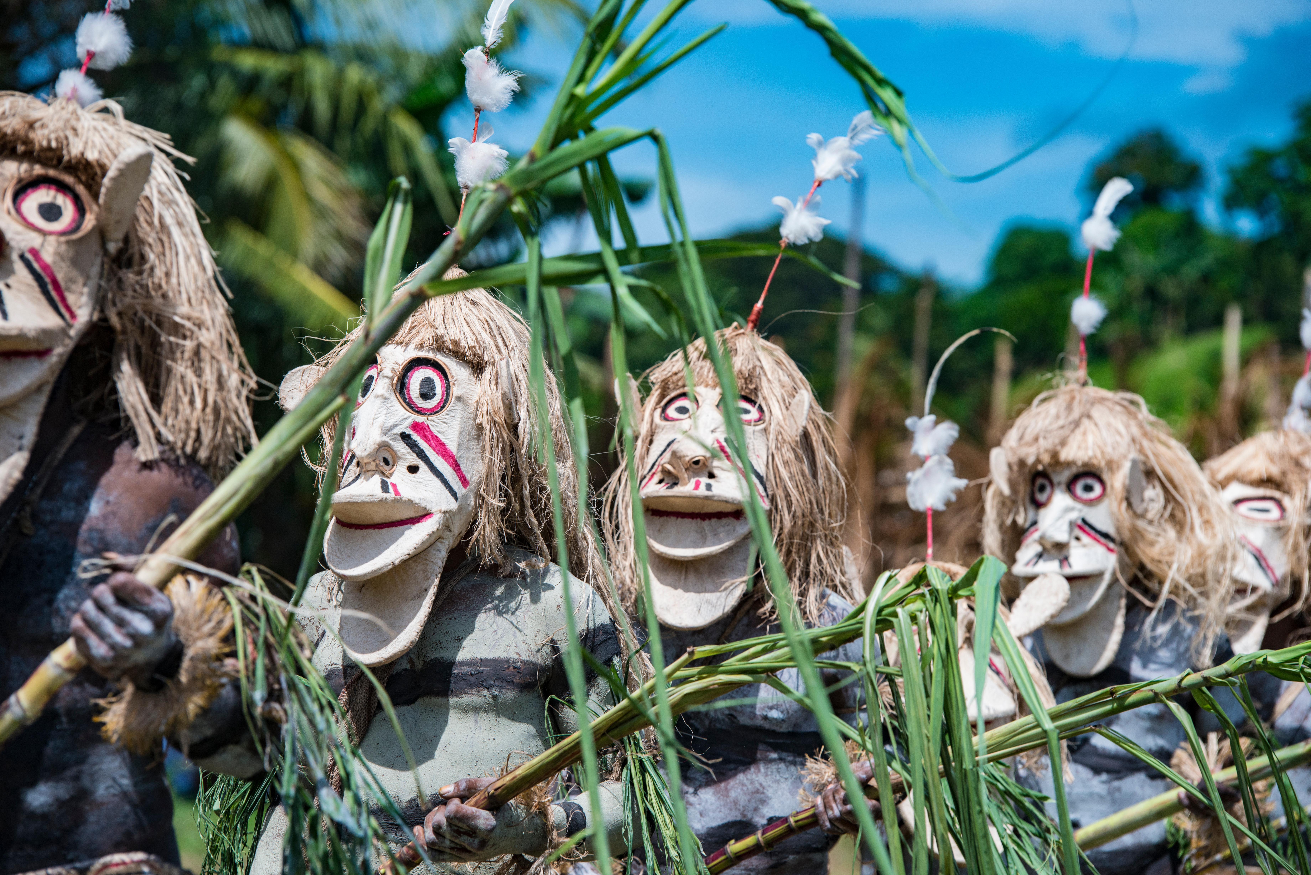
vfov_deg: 8.9
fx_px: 5646
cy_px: 438
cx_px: 656
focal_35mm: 155
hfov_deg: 13.2
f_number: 6.3
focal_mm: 155
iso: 500
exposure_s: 1/800
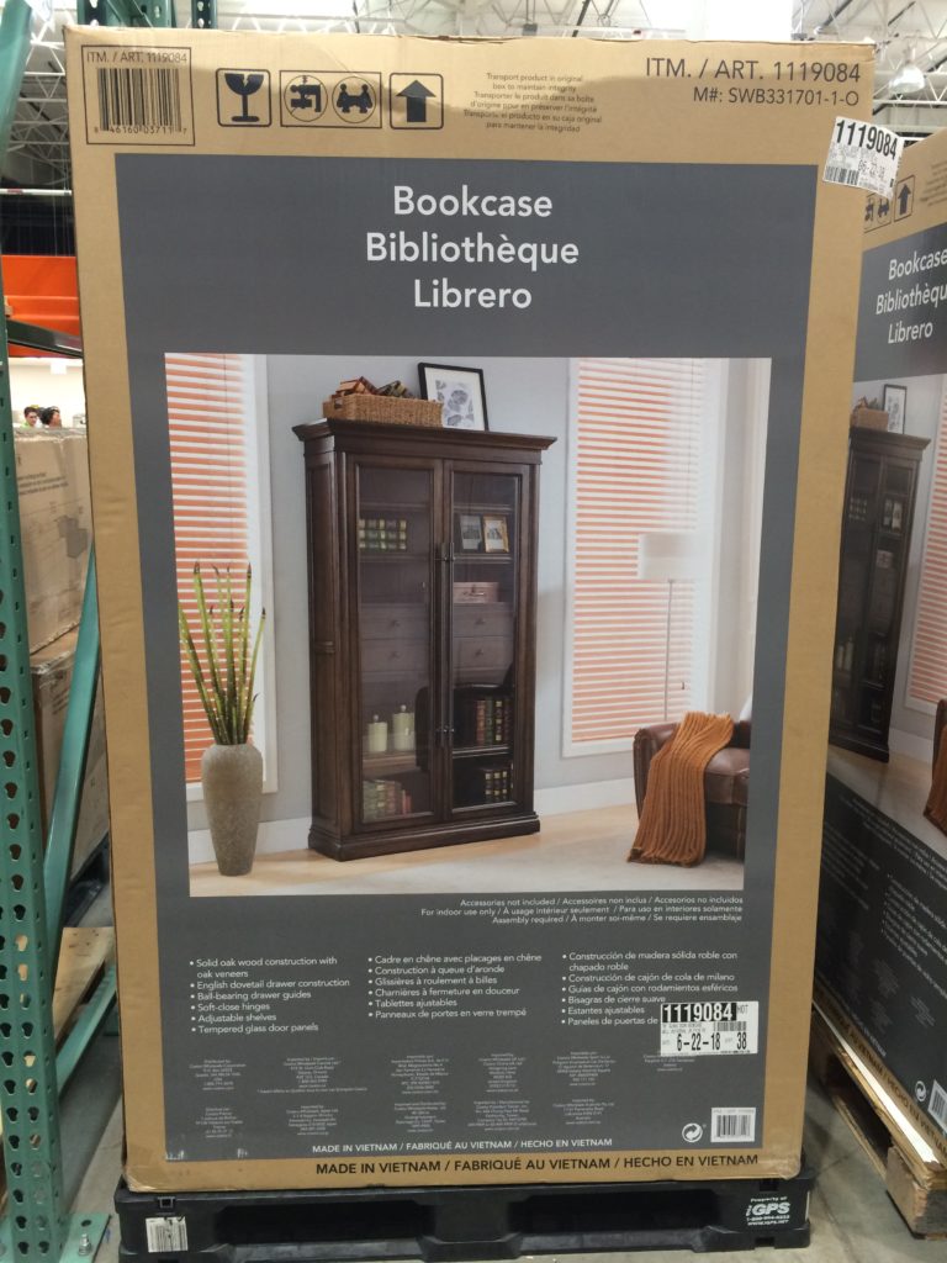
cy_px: 632
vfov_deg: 61.7
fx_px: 1058
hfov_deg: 48.2
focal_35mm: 29
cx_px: 474
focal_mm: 4.15
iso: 100
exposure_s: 1/30
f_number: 2.2
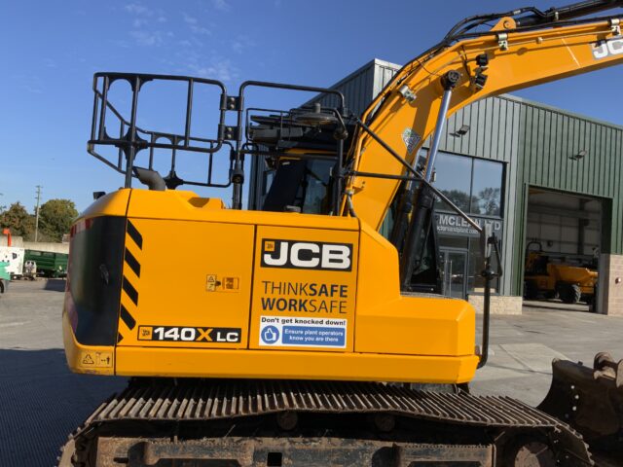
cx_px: 312
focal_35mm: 29
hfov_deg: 61.7
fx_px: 522
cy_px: 234
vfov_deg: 48.2
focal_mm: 3
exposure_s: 1/2141
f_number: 1.8
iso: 16
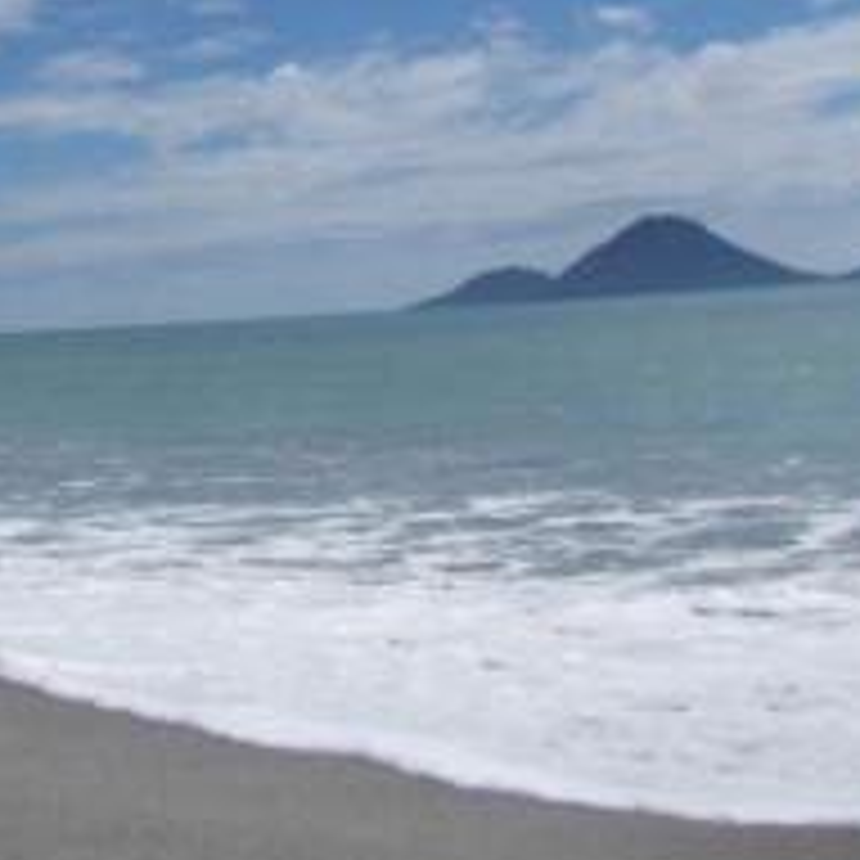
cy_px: 171
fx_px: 1630
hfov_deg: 27.1
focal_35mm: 58
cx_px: -86
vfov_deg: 28.9
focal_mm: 4
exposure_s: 1/1250
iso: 80
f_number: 5.4
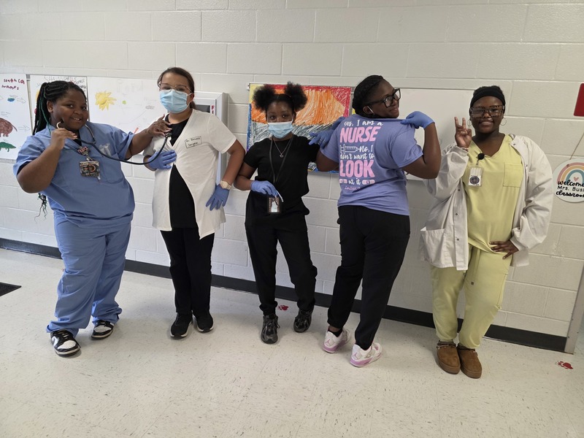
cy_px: 219
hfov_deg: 73.9
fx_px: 388
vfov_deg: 58.9
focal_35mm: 23
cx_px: 292
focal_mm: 6.3
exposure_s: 1/120
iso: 320
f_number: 1.7
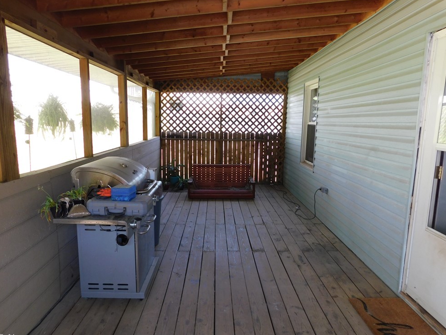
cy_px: 171
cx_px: 215
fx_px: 309
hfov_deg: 71.6
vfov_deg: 56.8
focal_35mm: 24
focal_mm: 4
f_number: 3
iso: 125
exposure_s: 1/40
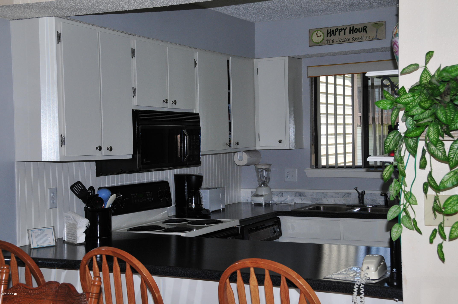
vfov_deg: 25.0
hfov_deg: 36.9
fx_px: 686
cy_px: 152
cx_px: 229
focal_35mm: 54
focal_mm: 36
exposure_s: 1/250
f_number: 8
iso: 500
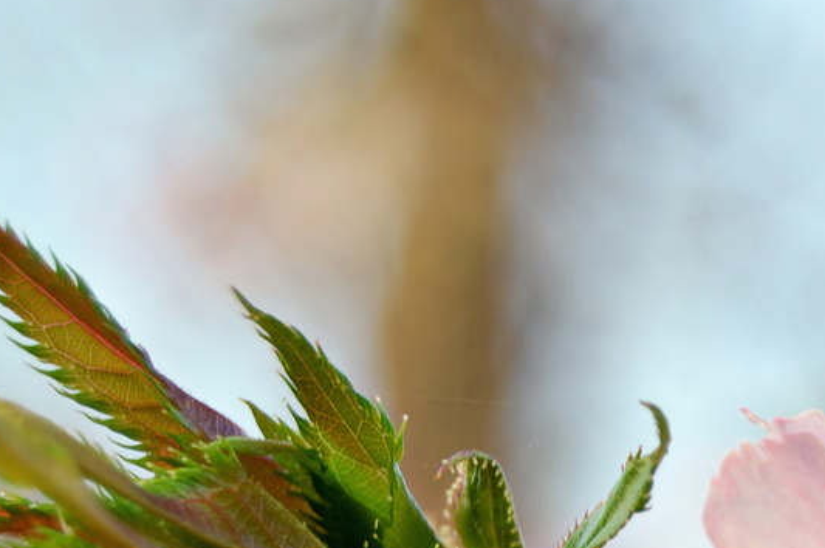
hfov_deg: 10.4
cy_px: 710
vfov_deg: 6.9
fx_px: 4509
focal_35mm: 197
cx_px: 842
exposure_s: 1/125
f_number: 5.6
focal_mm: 50
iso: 110
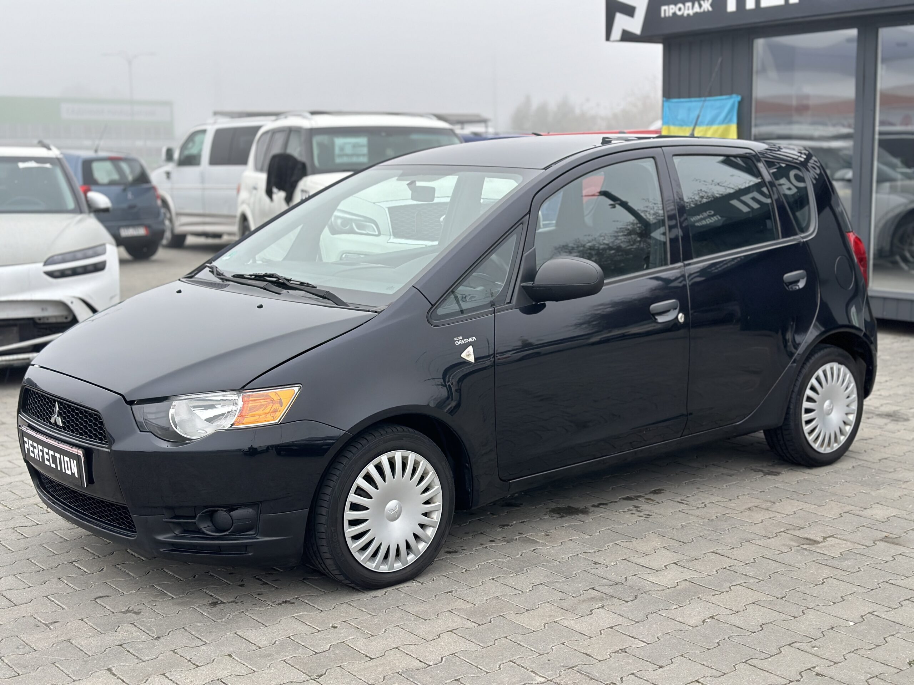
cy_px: 342
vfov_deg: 30.3
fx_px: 1267
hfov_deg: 39.7
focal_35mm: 48
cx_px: 457
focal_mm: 6.86
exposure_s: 1/1171
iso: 80
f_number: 1.78
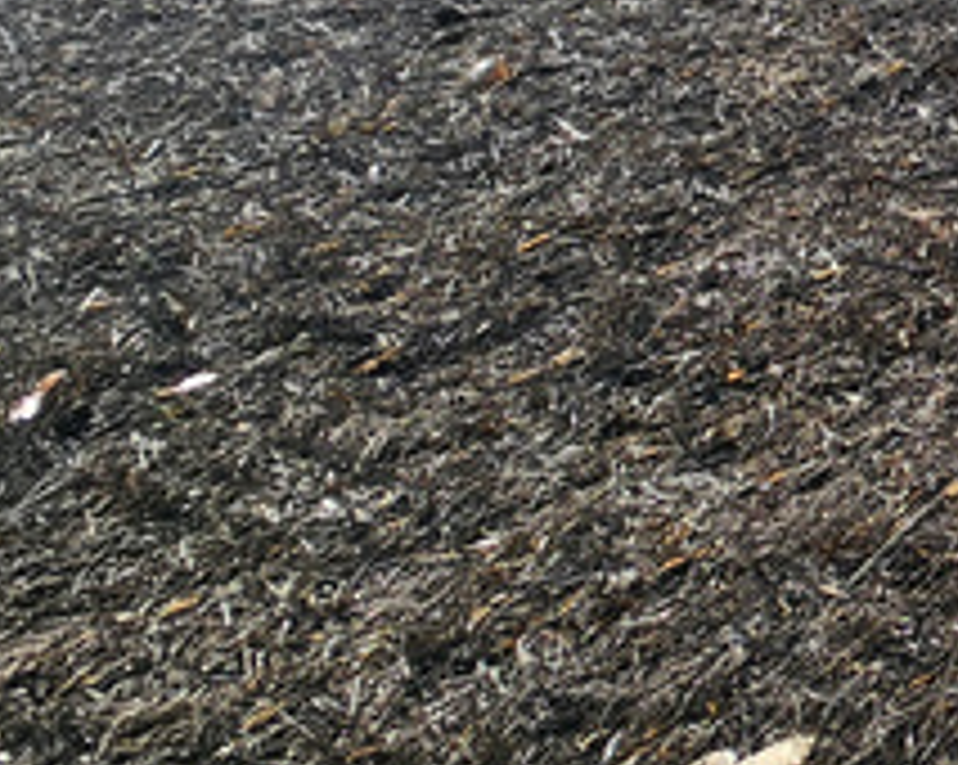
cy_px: -392
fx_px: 1728
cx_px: 2060
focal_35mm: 61
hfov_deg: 17.5
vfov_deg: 21.0
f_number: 2.2
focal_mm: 2.2
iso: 50
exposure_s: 1/2321
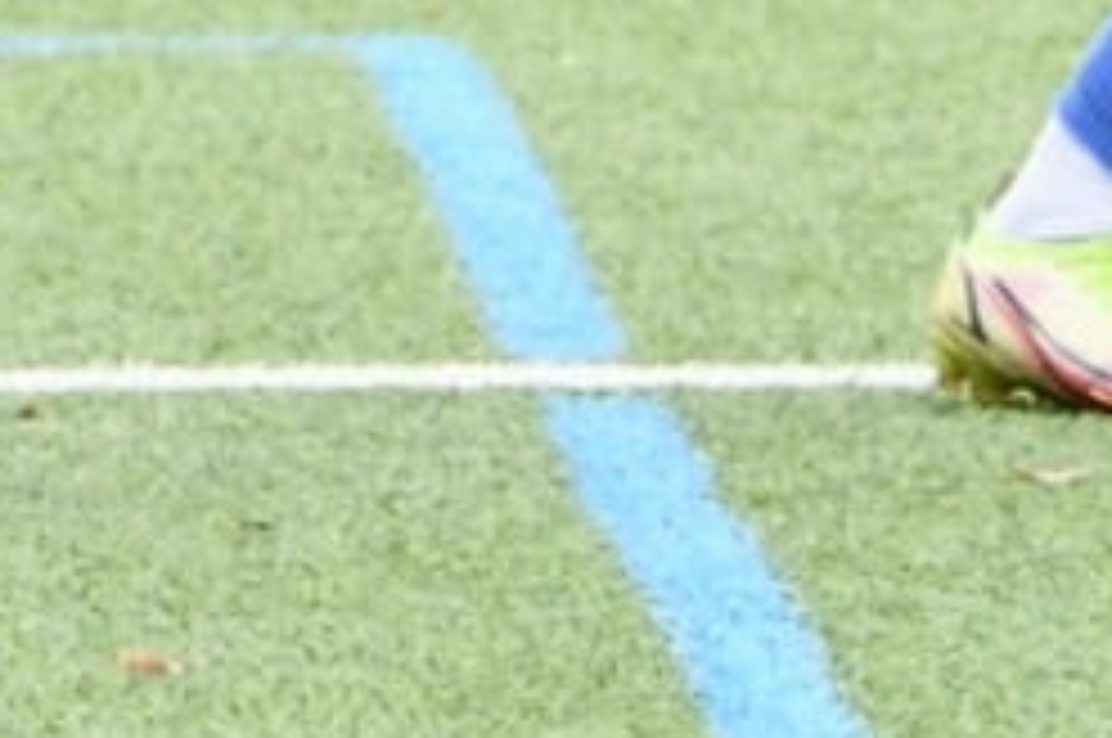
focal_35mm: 1401
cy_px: -997
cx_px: 729
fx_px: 43218
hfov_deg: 1.5
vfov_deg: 1.0
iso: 6400
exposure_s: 1/1250
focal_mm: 270
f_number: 9
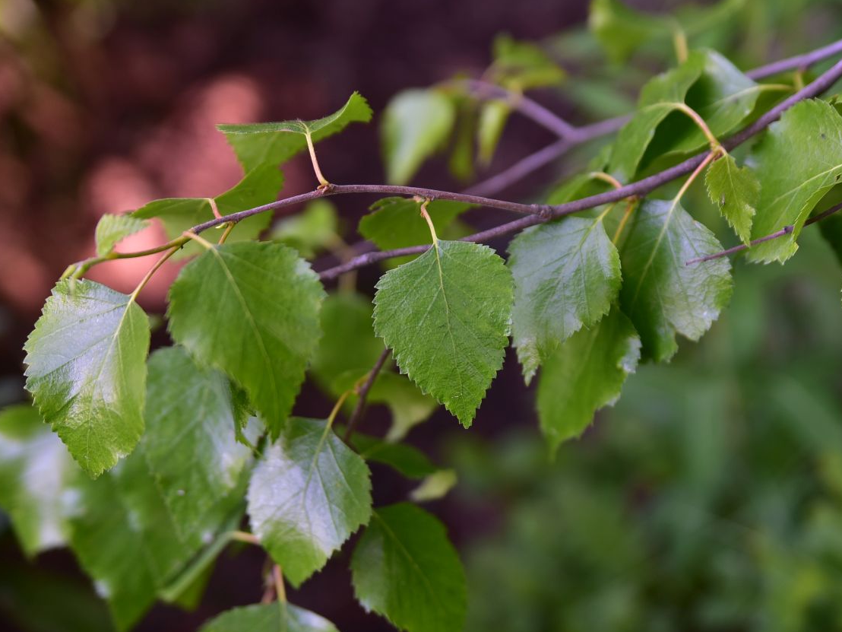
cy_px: 314
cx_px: 453
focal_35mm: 79
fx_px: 1922
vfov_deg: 18.7
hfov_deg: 24.7
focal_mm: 70
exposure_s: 1/160
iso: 400
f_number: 3.5
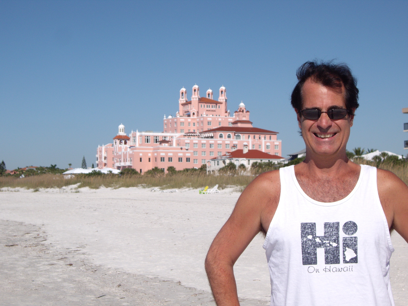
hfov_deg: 25.0
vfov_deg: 18.9
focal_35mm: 78
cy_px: 153
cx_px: 204
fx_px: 919
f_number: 12
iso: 100
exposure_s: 1/250
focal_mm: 16.3
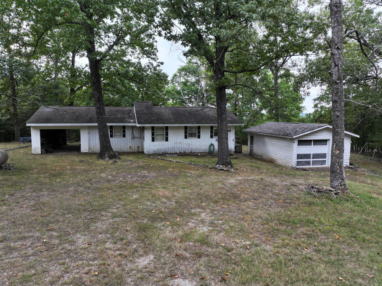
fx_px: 265
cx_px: 191
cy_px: 143
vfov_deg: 56.8
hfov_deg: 71.6
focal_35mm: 24
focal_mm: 12.29
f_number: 2.8
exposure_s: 1/160
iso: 390
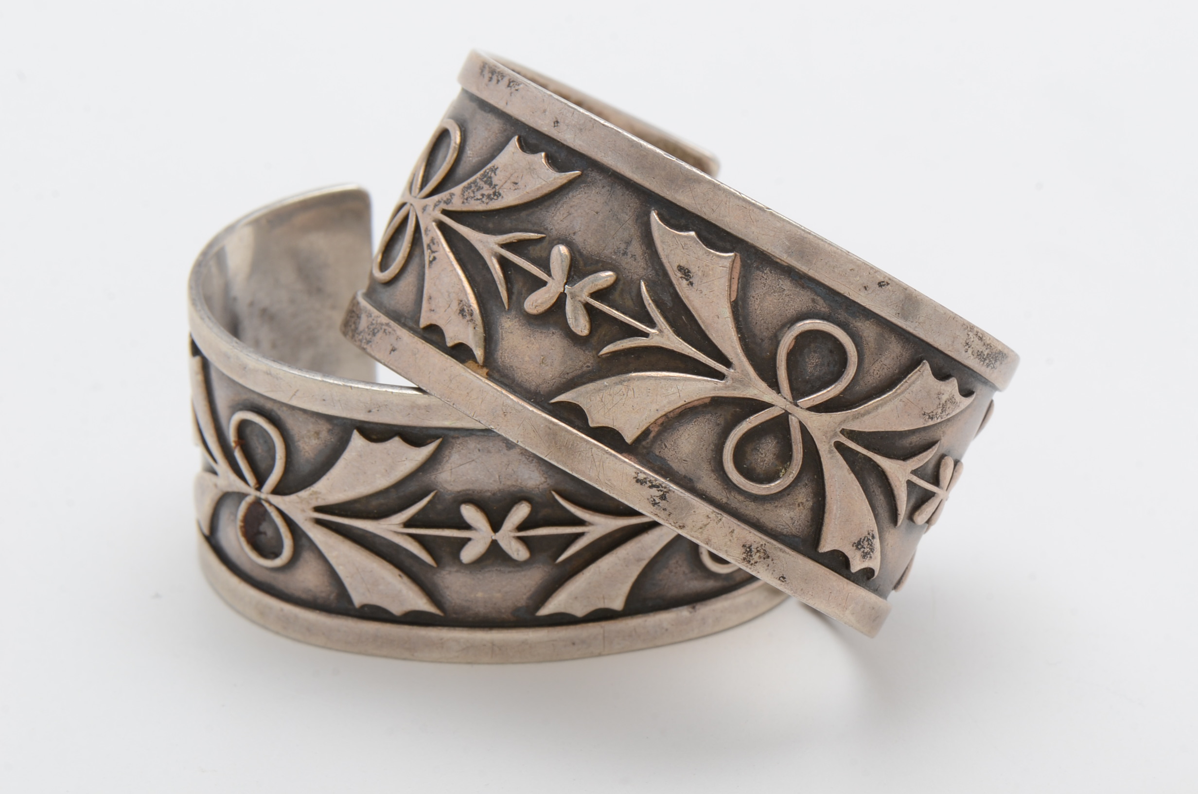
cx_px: 599
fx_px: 4234
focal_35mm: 128
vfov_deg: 10.7
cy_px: 397
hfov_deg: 16.1
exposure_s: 1/125
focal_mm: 85
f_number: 16
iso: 200
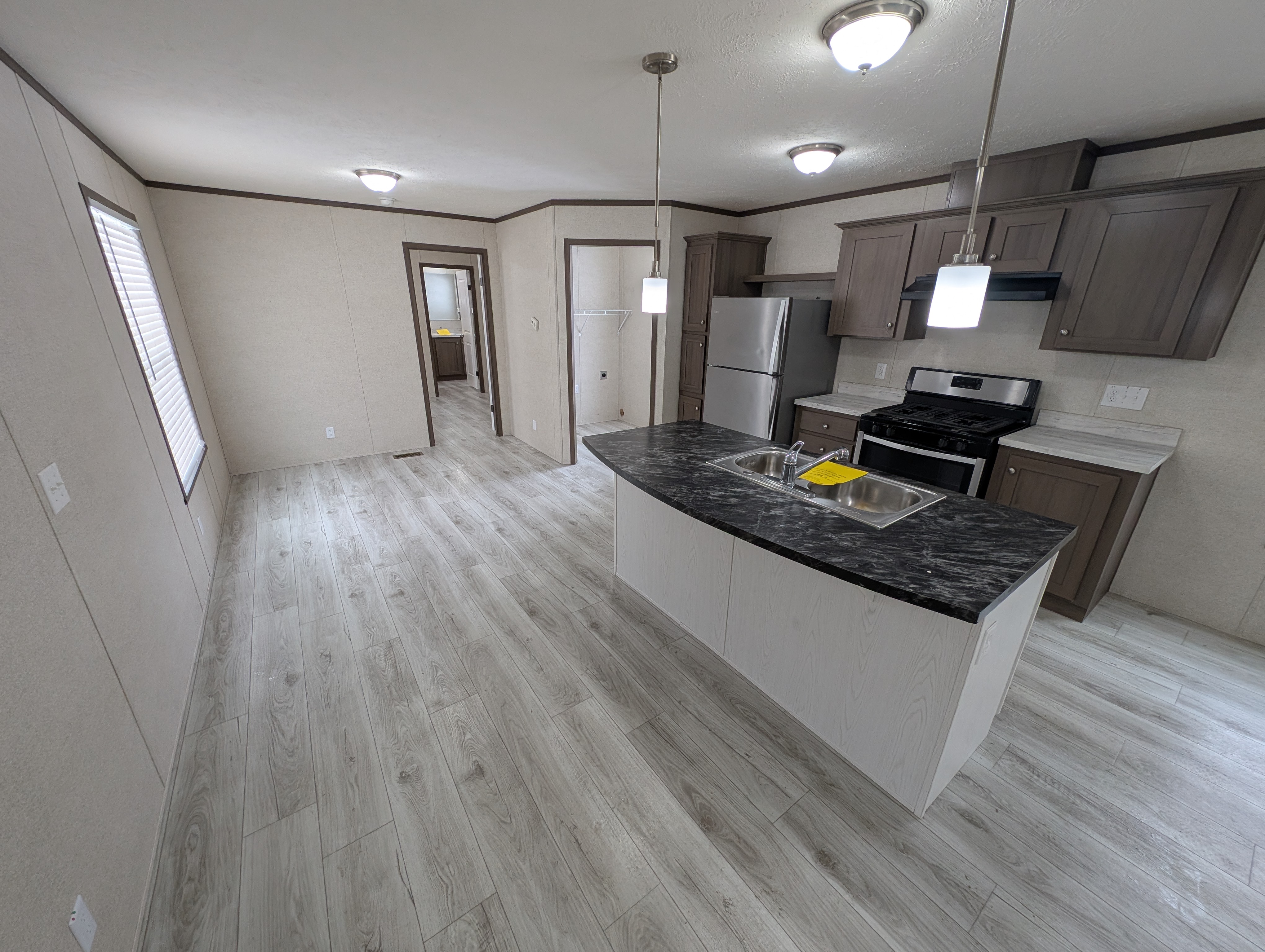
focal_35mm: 12
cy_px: 476
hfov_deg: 110.5
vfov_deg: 94.6
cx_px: 632
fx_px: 439
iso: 120
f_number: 1.95
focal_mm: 2.23
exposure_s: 1/120
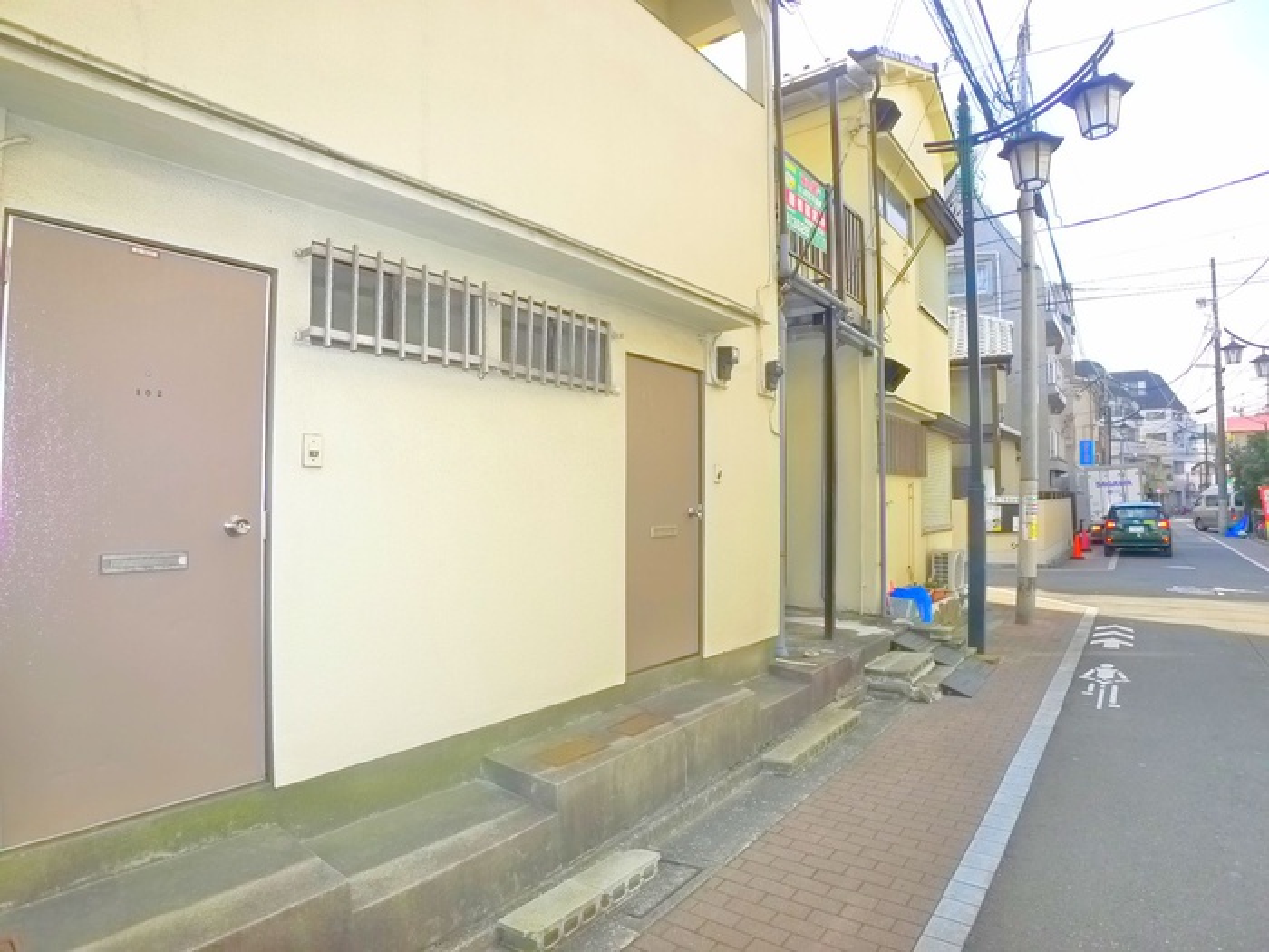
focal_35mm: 24
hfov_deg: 71.6
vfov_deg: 56.8
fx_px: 880
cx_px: 634
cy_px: 476
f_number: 2.8
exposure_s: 1/400
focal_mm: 5.1
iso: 400
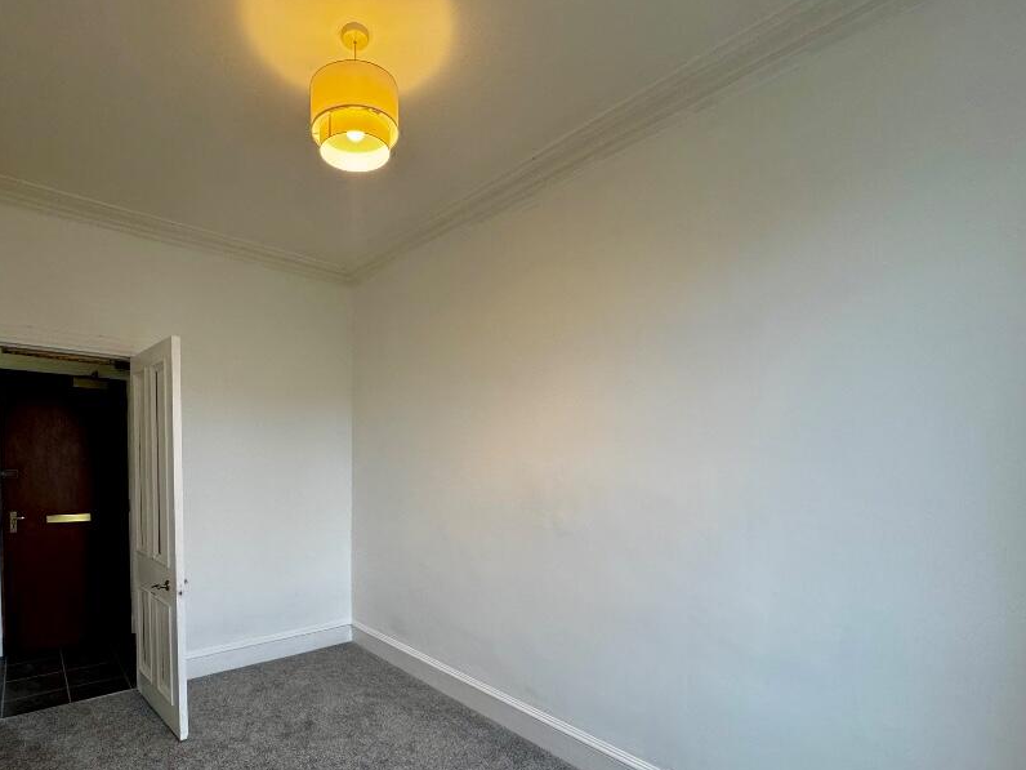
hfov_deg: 86.6
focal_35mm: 18
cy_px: 489
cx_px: 409
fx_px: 534
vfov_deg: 70.3
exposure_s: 1/100
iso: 200
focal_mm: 2.22
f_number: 2.2
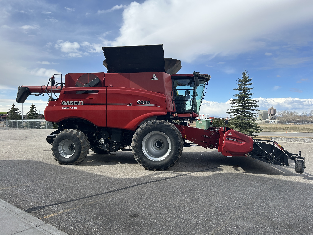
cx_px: 156
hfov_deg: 67.3
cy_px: 118
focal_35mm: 26
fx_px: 235
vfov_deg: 53.1
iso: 50
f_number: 1.5
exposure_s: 1/3460
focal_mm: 5.7
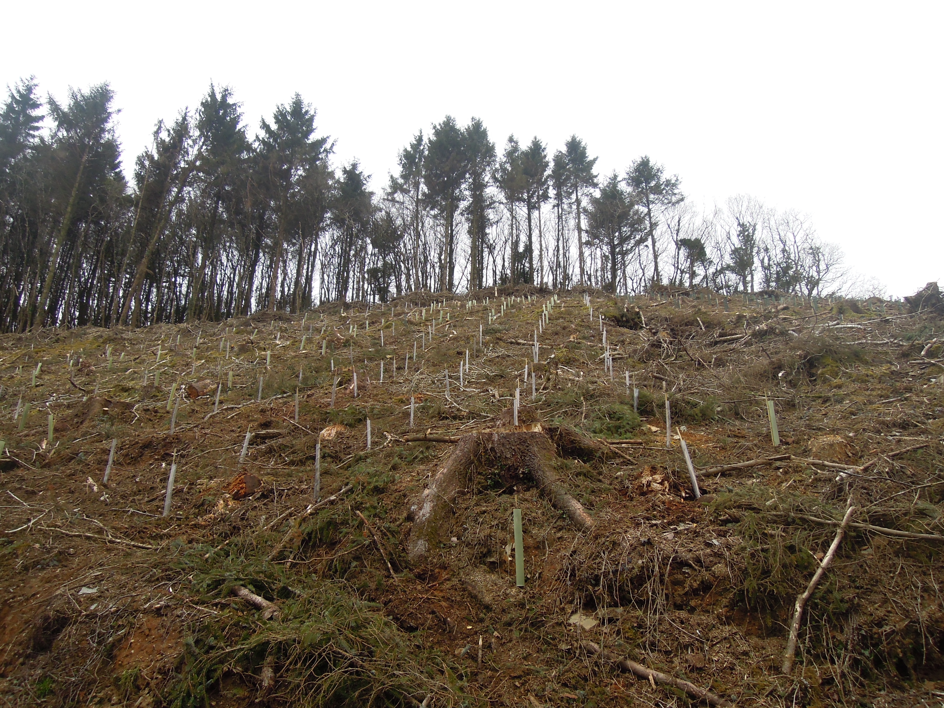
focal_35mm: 24
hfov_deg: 71.6
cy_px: 354
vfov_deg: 56.8
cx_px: 472
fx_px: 654
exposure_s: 1/320
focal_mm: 4.3
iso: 160
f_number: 2.8
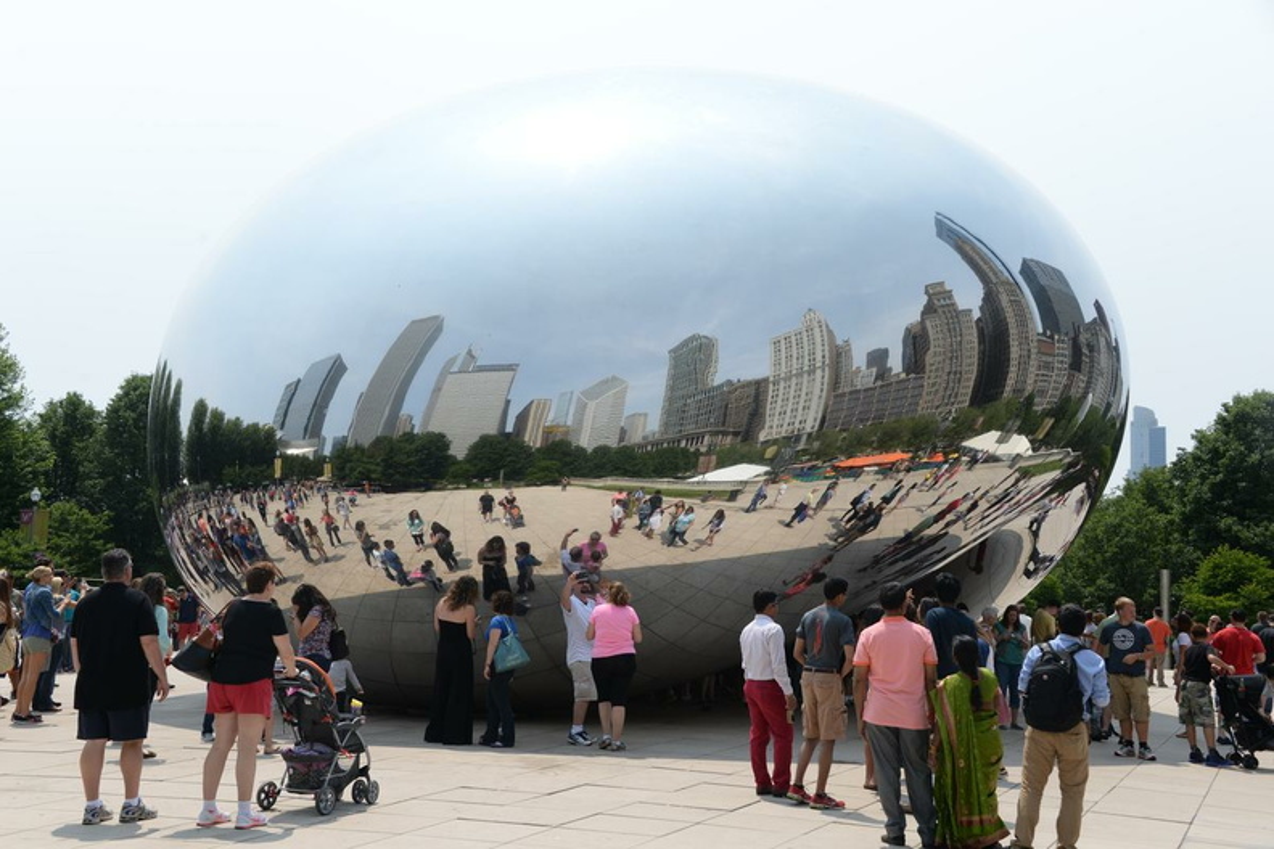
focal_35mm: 45
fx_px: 1592
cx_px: 637
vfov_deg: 29.9
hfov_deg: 43.6
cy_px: 424
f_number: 8
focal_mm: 45
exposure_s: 1/250
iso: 100
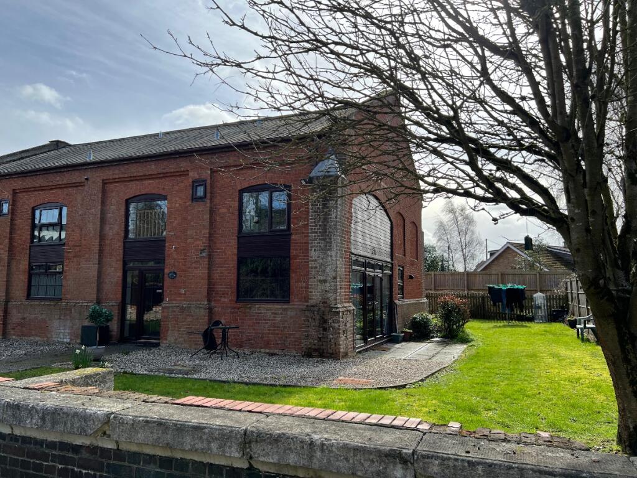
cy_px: 239
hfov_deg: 67.3
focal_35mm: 26
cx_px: 318
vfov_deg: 53.1
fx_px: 478
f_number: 1.5
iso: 50
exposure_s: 1/2513
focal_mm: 5.7
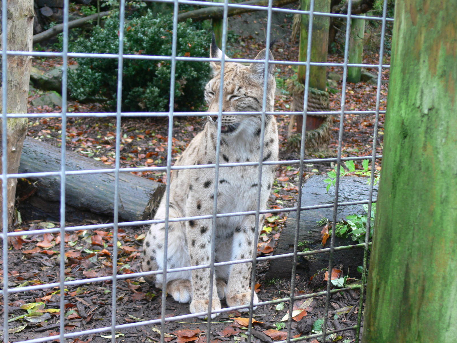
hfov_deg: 37.5
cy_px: 172
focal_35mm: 51
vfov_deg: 28.6
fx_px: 673
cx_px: 228
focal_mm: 10.7
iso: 80
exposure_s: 1/30
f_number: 3.2
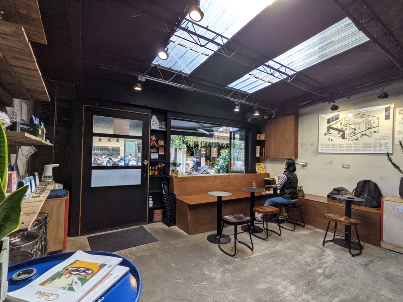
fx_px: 186
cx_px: 202
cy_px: 151
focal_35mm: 16
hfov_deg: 94.5
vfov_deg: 78.1
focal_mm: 2.22
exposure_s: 1/58.3
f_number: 2.2
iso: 40
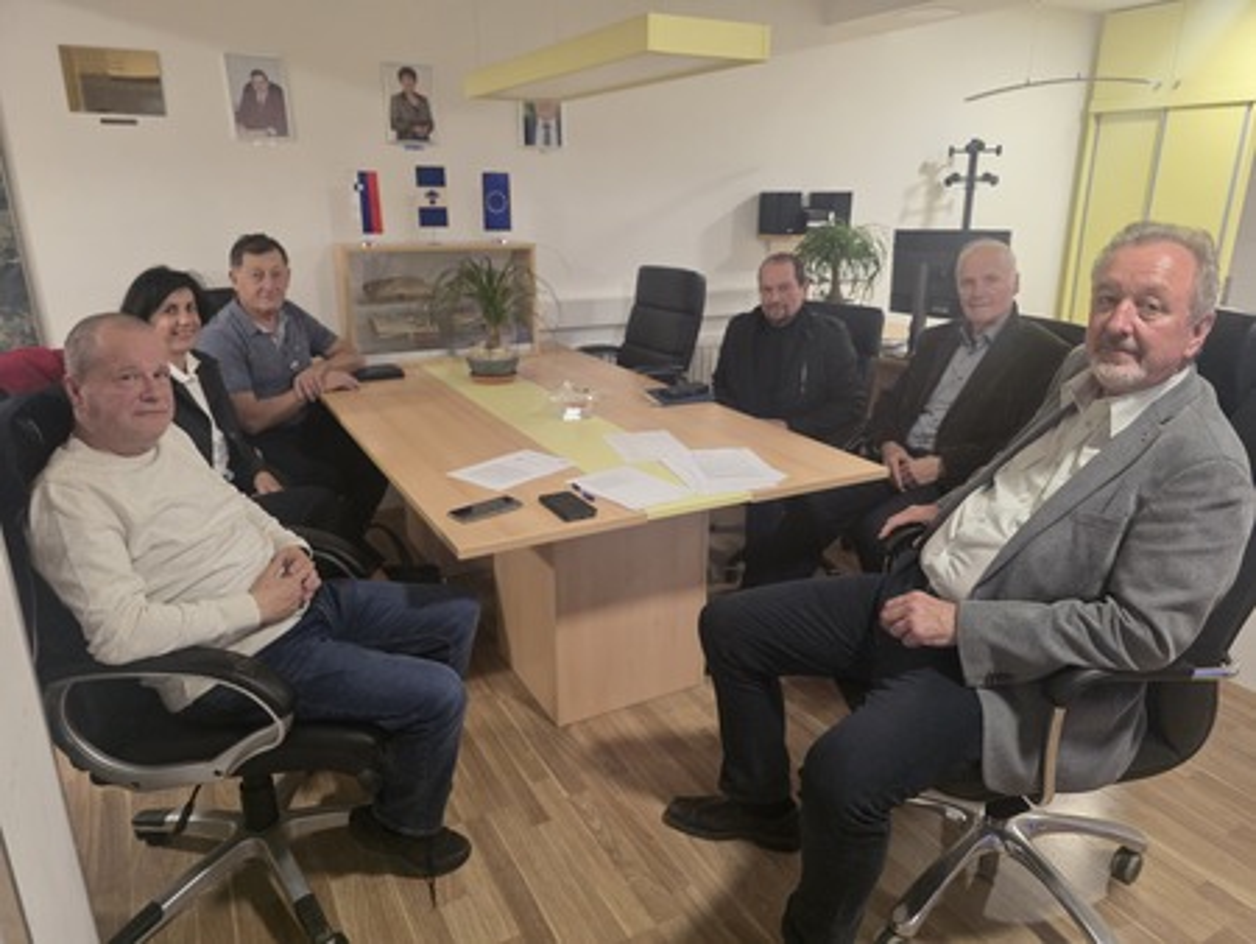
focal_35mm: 23
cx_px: 628
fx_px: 835
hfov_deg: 73.9
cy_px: 472
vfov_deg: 58.9
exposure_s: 1/100
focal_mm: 6.3
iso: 500
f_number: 1.7
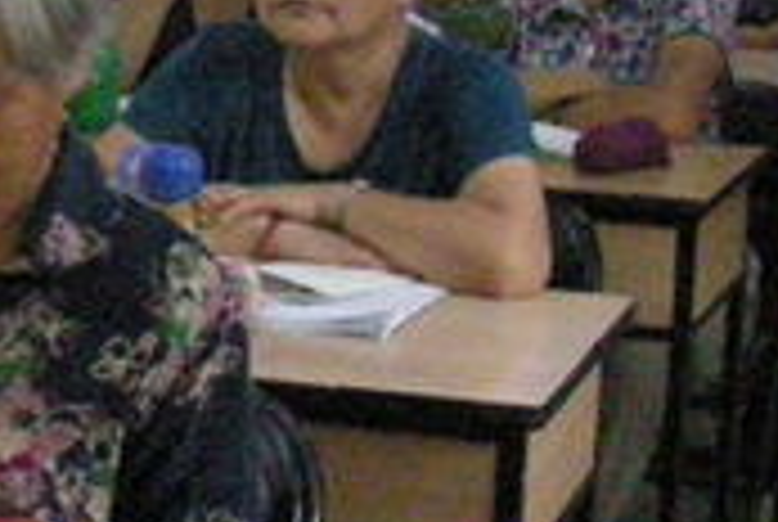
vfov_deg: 10.9
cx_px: -243
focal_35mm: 126
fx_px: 2728
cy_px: 54
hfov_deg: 15.4
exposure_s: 1/131
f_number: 2.8
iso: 1207
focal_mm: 5.8
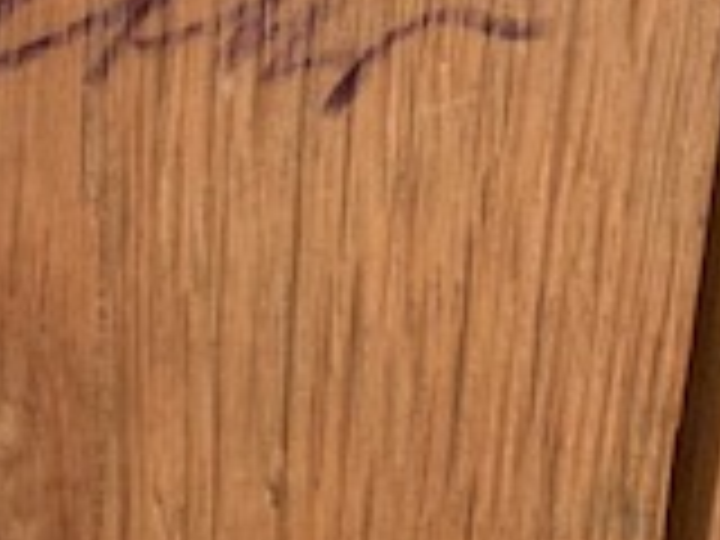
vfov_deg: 14.2
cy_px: 418
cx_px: -603
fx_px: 2163
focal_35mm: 104
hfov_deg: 15.9
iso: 500
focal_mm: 4.25
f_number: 1.8
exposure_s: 1/25
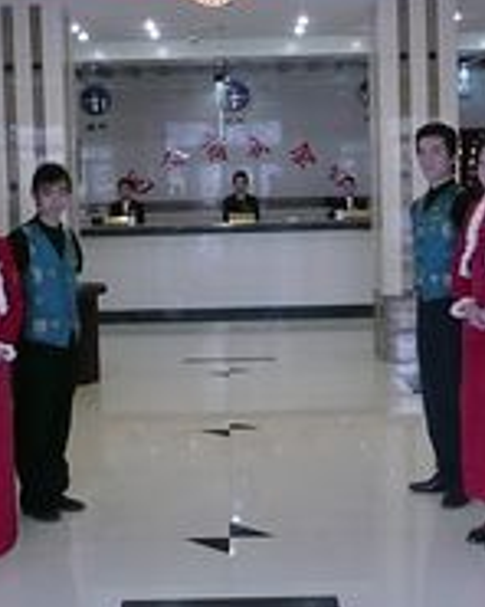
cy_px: 236
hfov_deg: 25.8
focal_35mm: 59
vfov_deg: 31.8
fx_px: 1059
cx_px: 226
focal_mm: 5.2
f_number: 3.5
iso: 250
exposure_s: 1/30
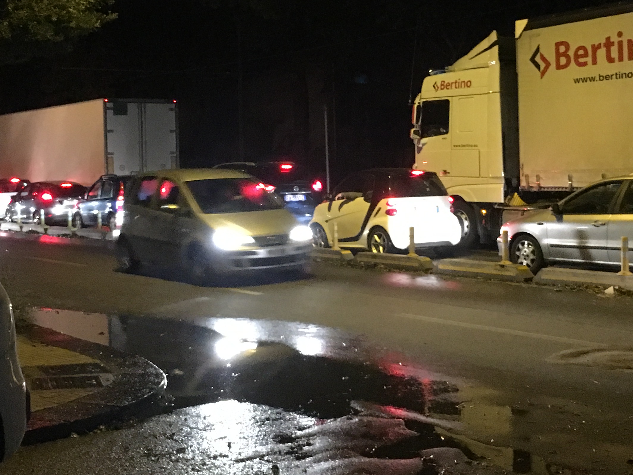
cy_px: 157
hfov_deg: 34.9
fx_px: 1006
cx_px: 338
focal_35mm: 55
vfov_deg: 26.4
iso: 320
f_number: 2.2
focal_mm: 4.15
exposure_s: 1/17
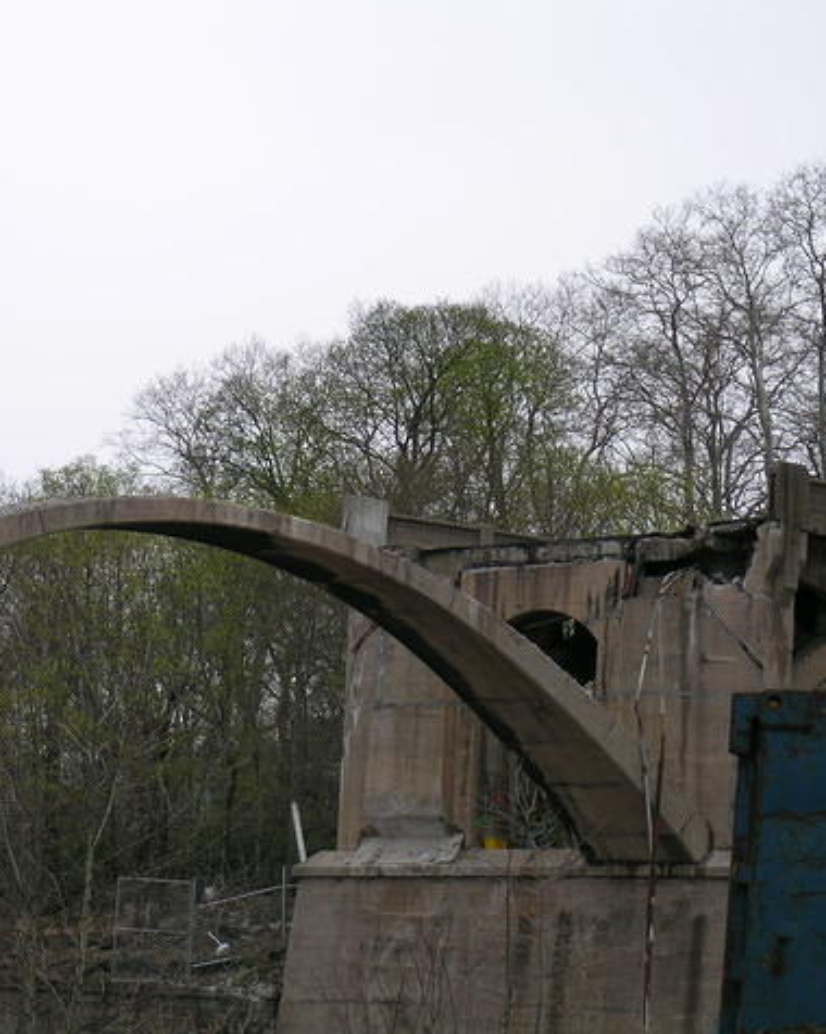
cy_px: 515
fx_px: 4100
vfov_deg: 14.4
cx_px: 224
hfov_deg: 11.5
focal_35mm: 134
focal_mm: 21.1
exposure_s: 1/52.8
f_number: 4.4
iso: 50
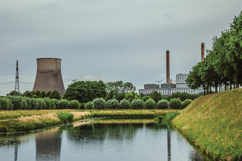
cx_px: 121
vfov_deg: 22.6
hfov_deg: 33.4
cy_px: 80
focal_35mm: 60
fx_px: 403
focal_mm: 40
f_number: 4.5
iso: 125
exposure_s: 1/250
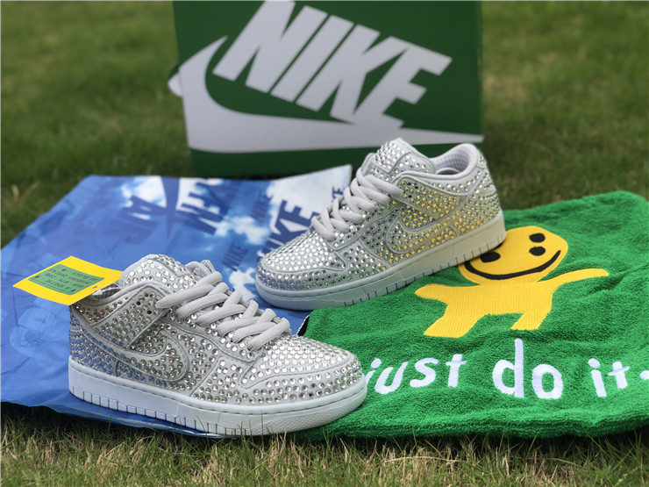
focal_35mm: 52
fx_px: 975
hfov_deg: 36.8
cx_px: 324
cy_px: 244
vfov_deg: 28.0
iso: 16
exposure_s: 1/390
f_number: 2.4
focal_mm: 6
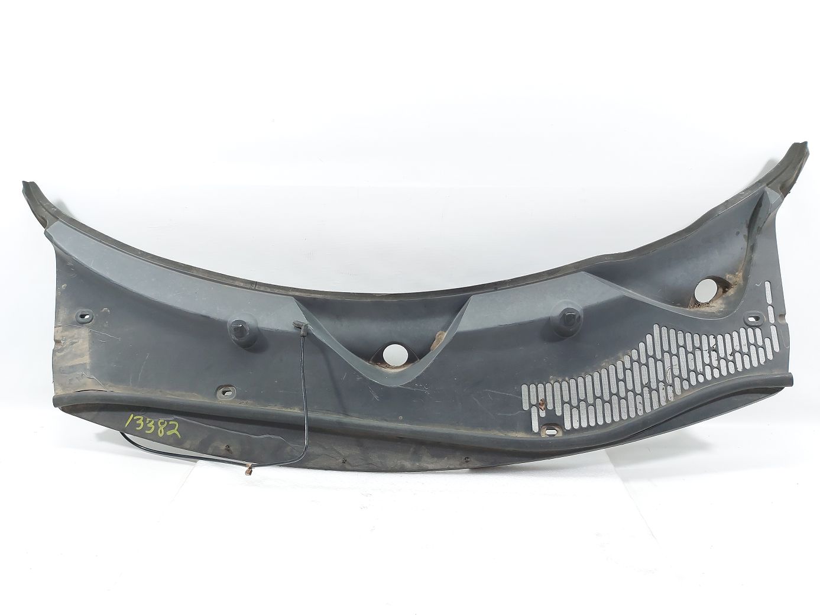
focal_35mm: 24
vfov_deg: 56.8
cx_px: 410
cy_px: 308
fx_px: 568
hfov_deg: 71.6
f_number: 1.8
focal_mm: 5.23
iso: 100
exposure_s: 1/50
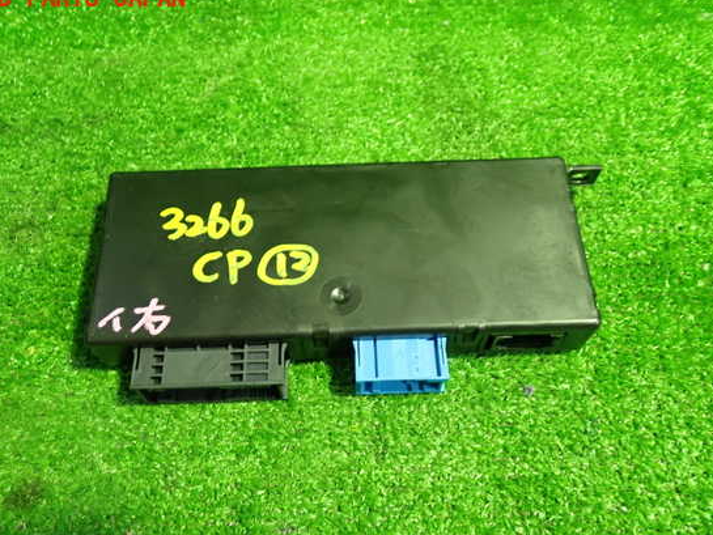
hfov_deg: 55.3
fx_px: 680
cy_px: 276
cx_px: 340
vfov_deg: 43.0
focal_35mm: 33
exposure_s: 1/30
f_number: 2.3
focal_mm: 5.4
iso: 500
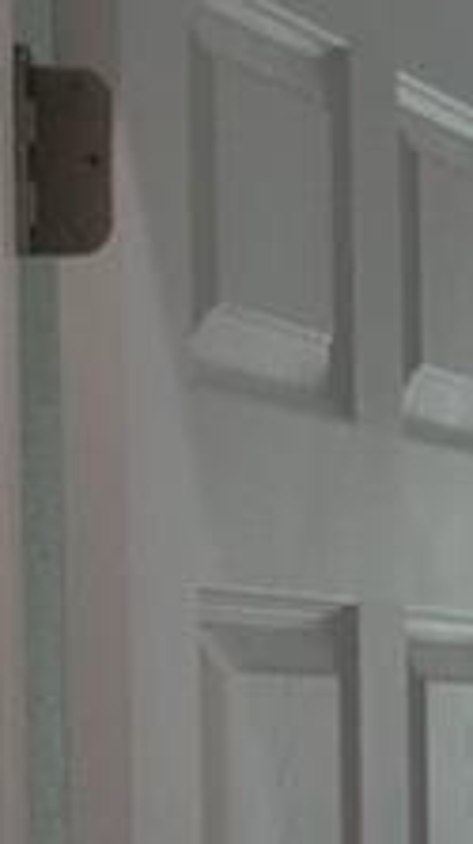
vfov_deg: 10.4
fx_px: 4538
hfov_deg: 5.8
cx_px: 969
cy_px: 1162
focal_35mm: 203
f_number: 5
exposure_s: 1/100
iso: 400
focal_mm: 18
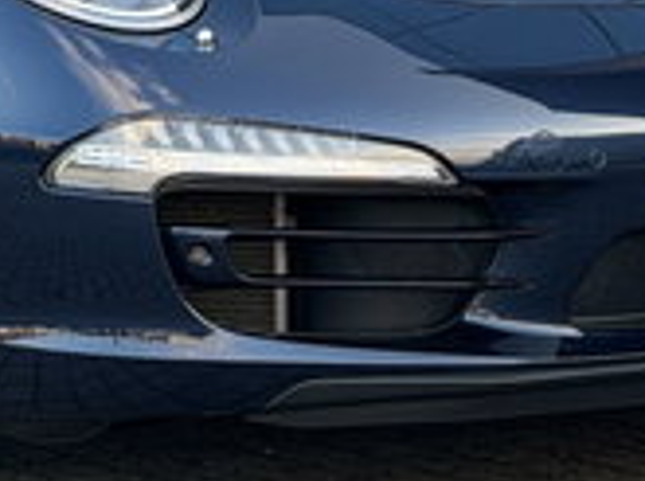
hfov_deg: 8.8
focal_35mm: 224
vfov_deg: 6.6
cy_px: -78
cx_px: 16
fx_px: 4165
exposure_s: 1/503
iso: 80
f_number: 1.78
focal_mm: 6.76
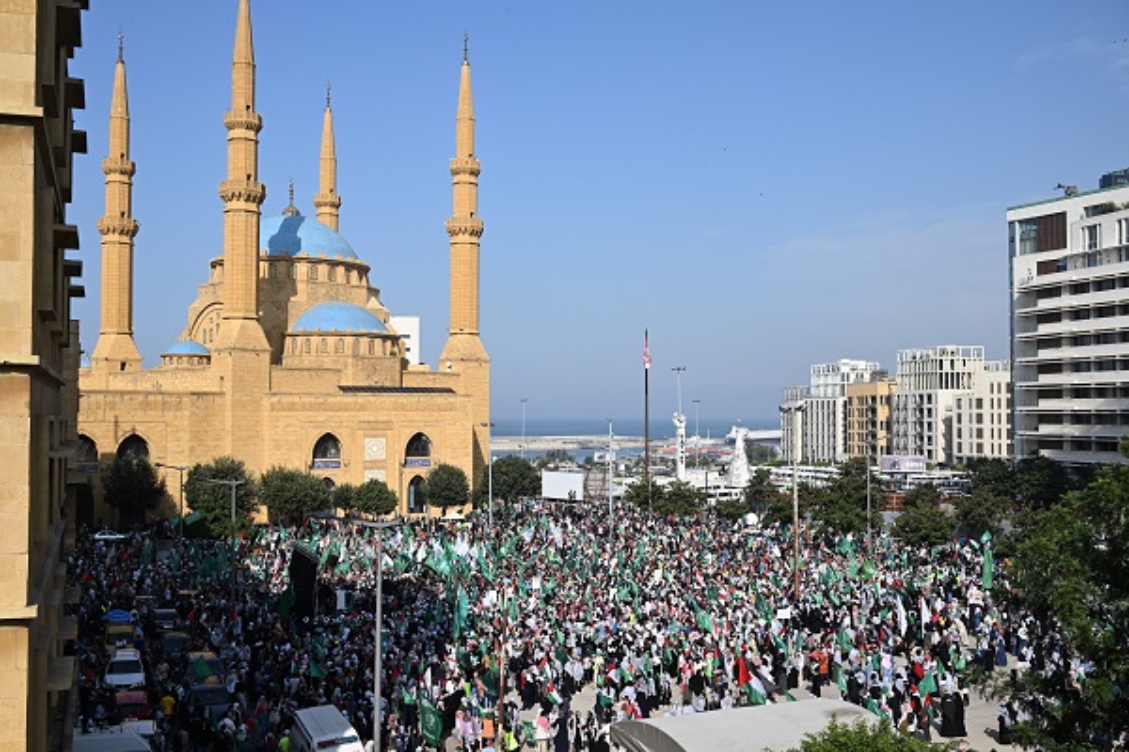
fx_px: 1082
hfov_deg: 55.1
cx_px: 564
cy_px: 376
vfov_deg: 38.4
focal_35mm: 34
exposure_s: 1/1250
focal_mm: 34.5
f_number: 11
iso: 800
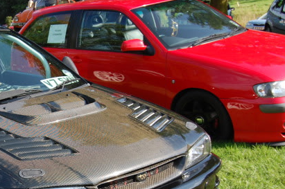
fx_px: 554
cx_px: 20
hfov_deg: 27.7
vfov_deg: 19.1
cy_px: 165
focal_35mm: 70
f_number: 7.1
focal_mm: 24
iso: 200
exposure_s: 1/200
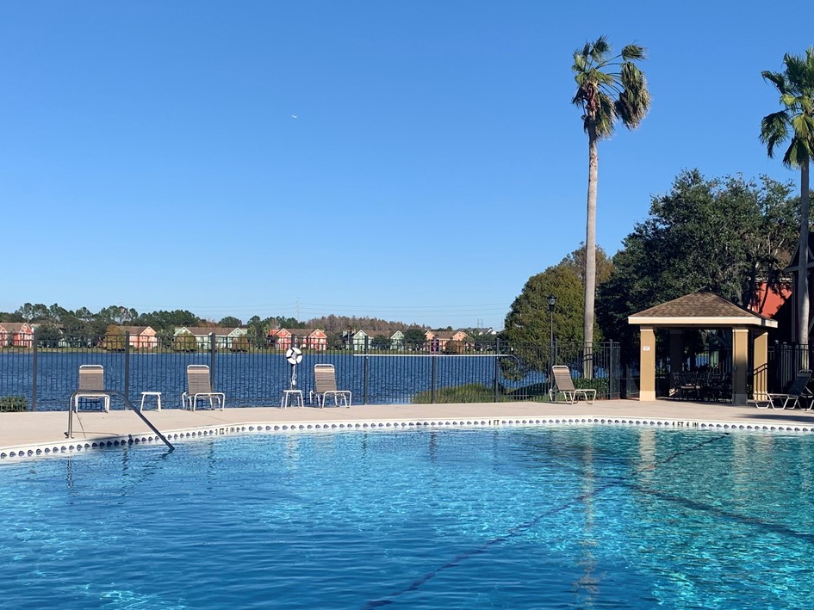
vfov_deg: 32.9
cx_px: 525
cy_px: 338
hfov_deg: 42.5
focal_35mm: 44
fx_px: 1035
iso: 25
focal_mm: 4.25
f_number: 1.8
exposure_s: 1/2833
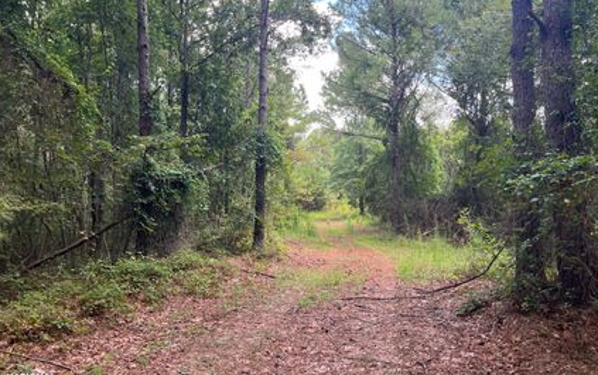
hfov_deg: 66.4
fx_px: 457
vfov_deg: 44.6
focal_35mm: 28
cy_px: 180
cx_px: 301
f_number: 1.6
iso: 64
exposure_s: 1/159
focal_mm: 5.1
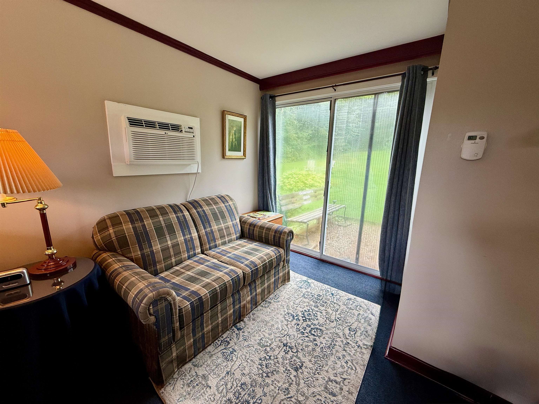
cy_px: 202
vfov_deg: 85.7
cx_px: 270
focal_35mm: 14
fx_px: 218
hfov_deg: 102.1
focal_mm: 2.22
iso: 50
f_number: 2.2
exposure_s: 1/99
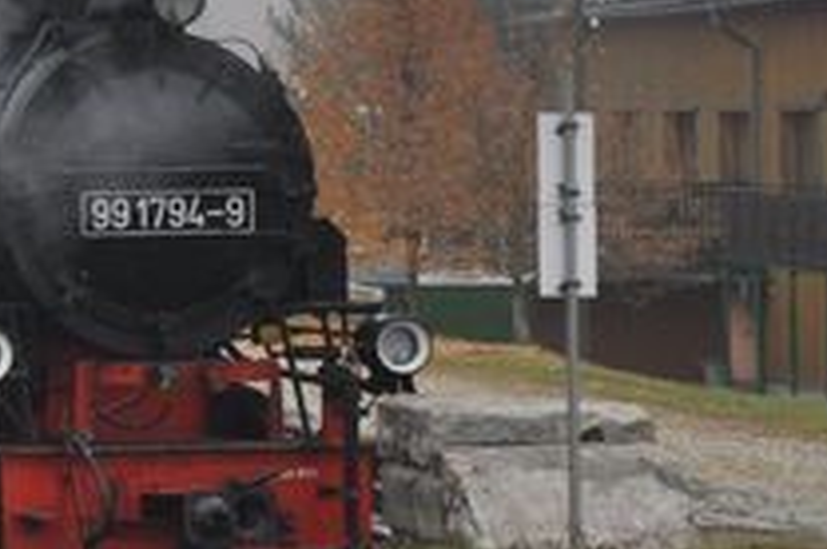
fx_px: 5092
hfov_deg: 8.6
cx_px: -1081
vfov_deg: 6.1
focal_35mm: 222
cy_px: -127
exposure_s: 1/320
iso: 400
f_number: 4.2
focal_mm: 30
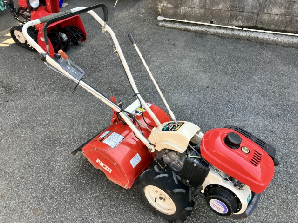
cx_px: 149
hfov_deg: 63.4
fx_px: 241
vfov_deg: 49.7
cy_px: 112
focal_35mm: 28
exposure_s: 1/153
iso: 25
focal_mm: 3.99
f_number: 1.8
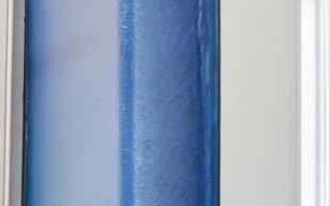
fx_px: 854
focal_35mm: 95
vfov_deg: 12.9
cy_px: 330
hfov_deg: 13.1
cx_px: -548
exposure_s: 1/15
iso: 250
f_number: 13
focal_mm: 10
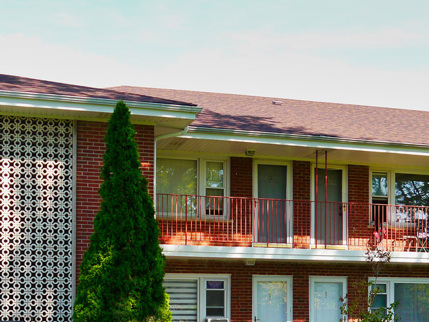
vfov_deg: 21.9
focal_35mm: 65
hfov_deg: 29.8
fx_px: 806
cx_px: 238
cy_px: 314
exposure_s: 1/250
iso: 160
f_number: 5.6
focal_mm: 14
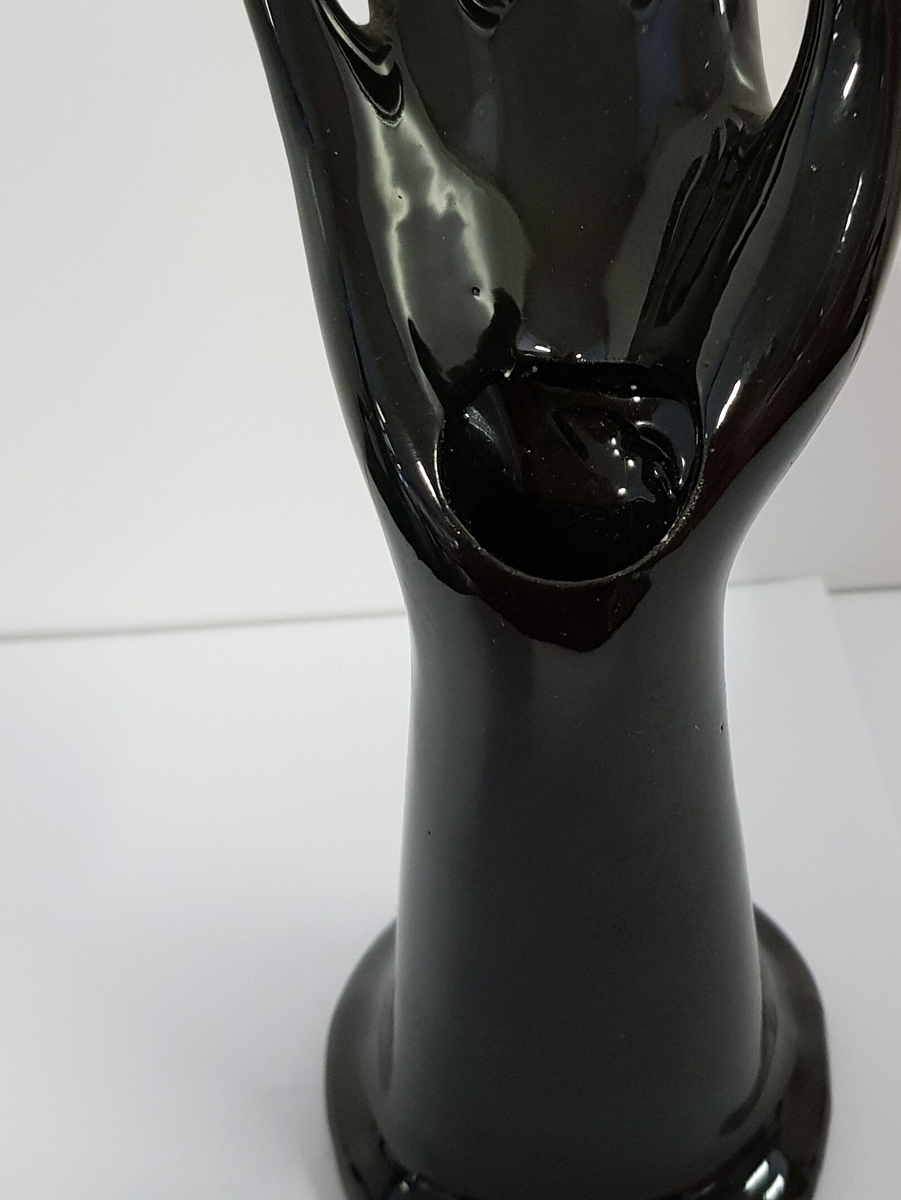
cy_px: 413
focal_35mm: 49
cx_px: 550
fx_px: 1700
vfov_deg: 38.5
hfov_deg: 29.6
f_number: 1.7
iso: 250
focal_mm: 4.2
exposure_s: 1/33
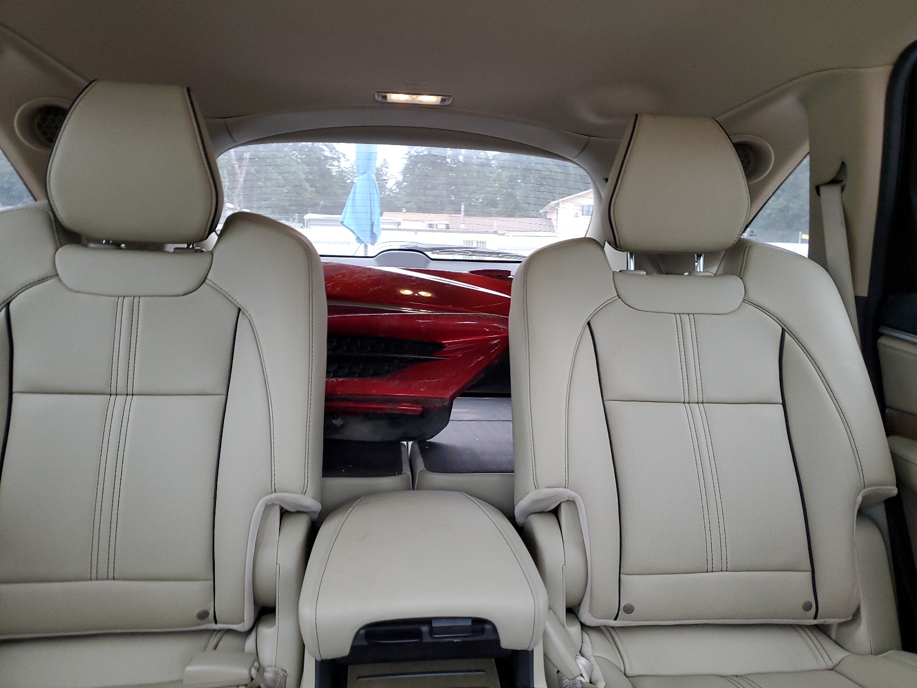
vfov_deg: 53.1
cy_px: 344
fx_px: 689
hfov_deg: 67.3
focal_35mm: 26
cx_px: 458
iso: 187
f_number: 1.5
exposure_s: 1/60.2
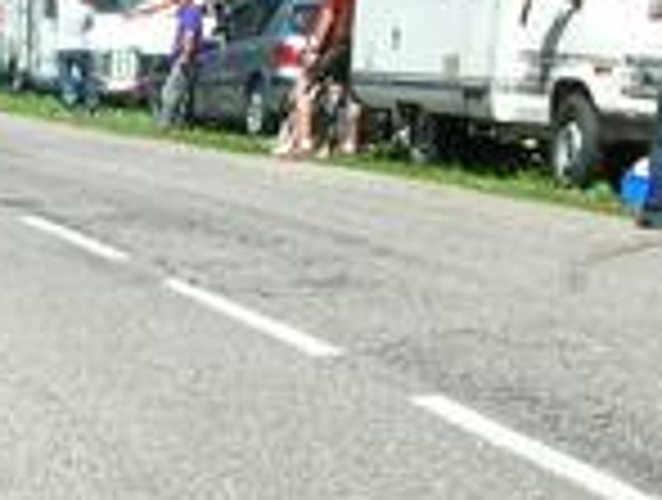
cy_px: -135
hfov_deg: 12.6
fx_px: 2914
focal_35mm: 152
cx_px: -135
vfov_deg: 9.6
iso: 50
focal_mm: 5.8
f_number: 5.6
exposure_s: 1/230
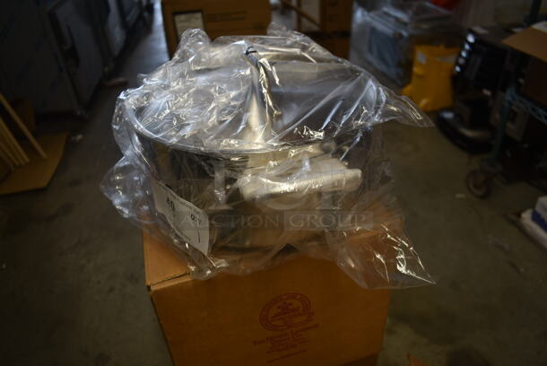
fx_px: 411
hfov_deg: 67.3
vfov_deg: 48.0
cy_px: 183
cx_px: 274
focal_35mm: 27
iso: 110
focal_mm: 18
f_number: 3.5
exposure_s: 1/30
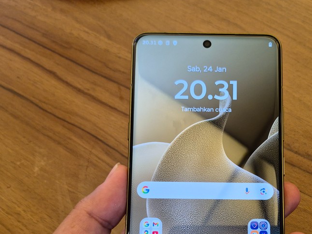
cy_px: 192
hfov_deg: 48.1
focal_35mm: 38
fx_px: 342
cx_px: 211
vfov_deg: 36.2
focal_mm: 5.4
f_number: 1.8
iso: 250
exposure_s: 1/100
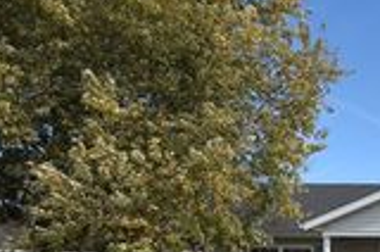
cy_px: 229
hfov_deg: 35.3
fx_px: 495
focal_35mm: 47
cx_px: 428
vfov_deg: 27.4
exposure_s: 1/200
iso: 100
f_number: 8
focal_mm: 10
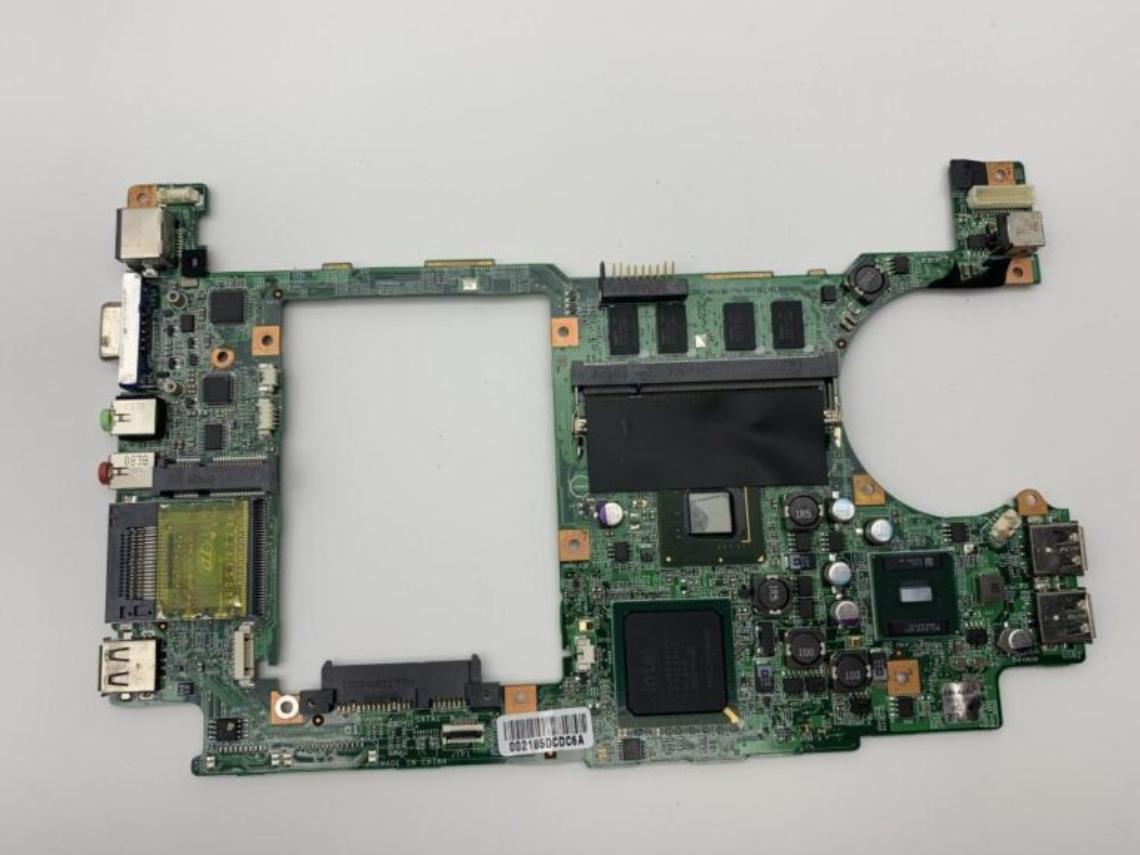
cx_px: 570
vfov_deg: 53.1
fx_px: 856
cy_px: 428
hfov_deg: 67.3
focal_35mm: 26
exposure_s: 1/238
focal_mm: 4.25
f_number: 1.8
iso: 25
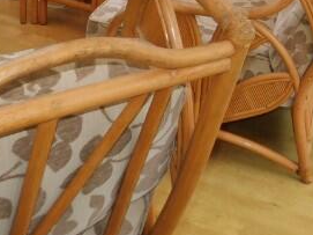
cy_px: -155
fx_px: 786
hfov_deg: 21.9
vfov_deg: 15.2
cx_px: 288
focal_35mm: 87
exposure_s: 1/400
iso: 125
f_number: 3
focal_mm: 4
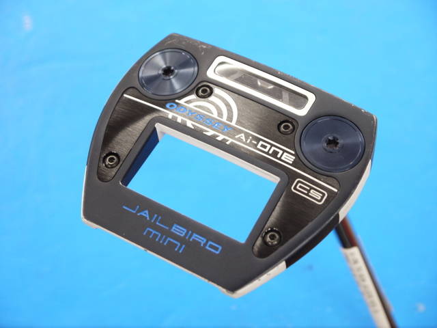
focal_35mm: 84
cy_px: 164
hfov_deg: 23.3
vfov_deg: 17.6
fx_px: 1060
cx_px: 218
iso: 800
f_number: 5.6
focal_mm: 42
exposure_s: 1/80
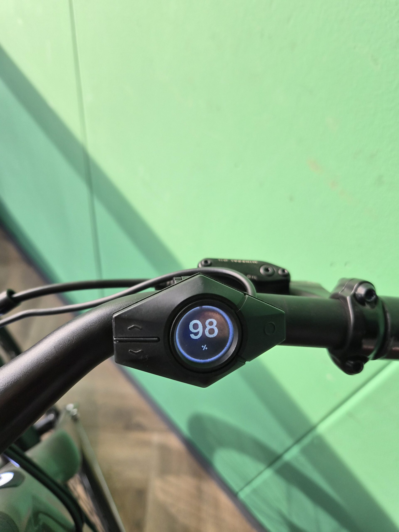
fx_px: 353
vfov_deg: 73.9
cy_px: 266
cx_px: 200
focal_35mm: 23
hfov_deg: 58.9
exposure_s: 1/180
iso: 50
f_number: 1.8
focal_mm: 5.4
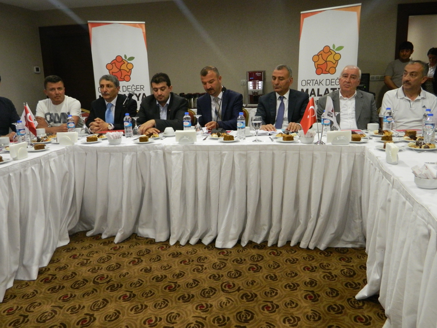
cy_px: 164
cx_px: 218
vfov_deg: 45.4
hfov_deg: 58.4
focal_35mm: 31
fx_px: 391
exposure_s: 1/15
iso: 400
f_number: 3.2
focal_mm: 5.6
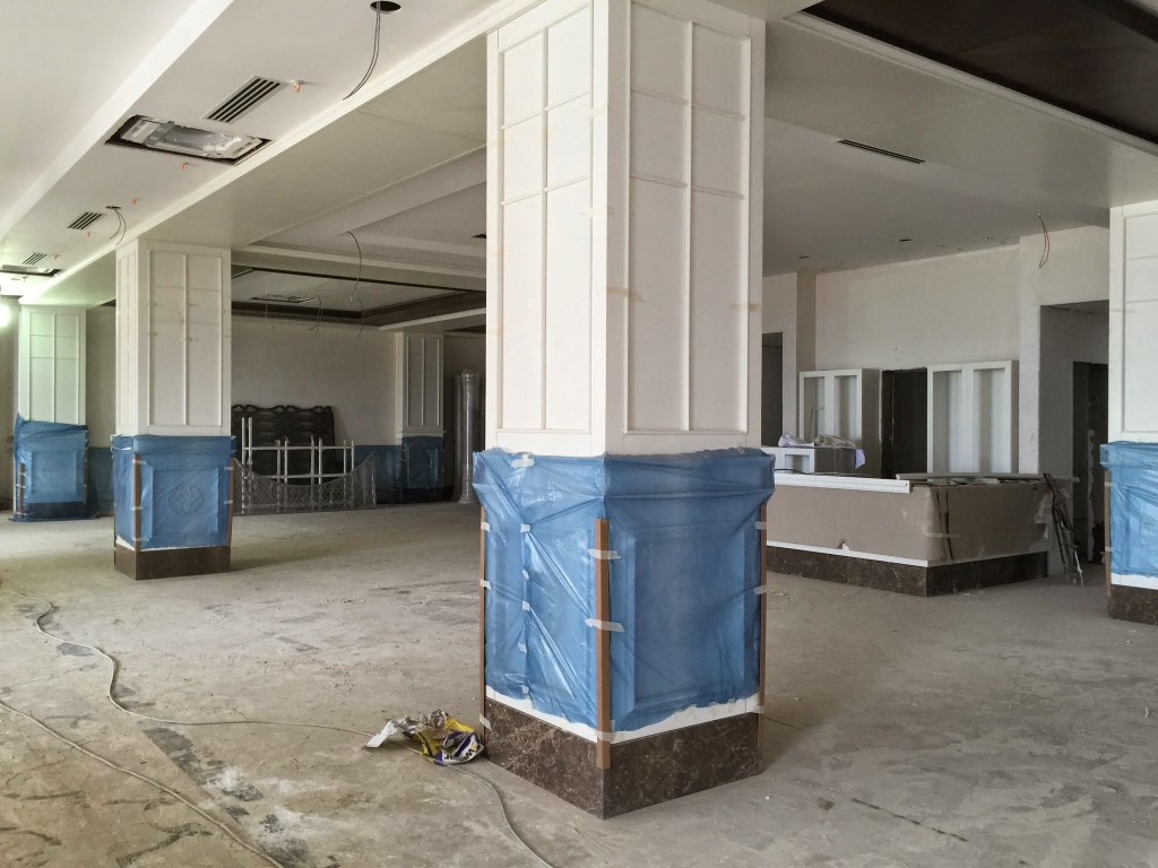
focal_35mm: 29
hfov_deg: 61.7
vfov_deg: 48.2
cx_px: 579
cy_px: 434
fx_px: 970
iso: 32
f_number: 2.2
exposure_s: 1/40
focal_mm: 4.15
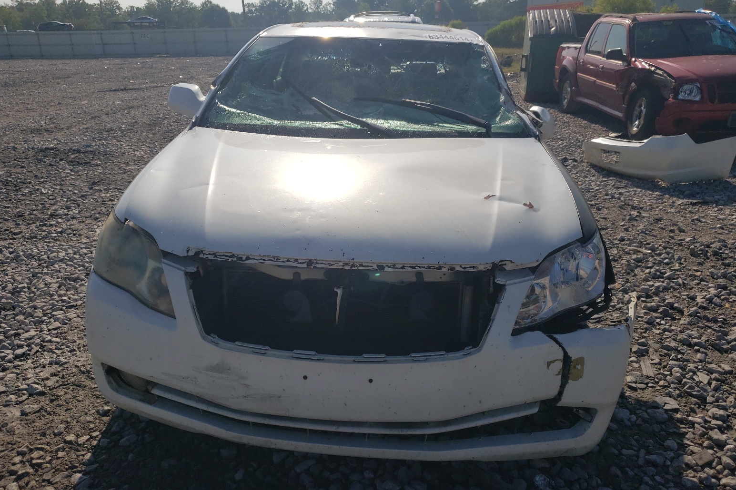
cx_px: 363
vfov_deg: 46.4
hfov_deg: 65.5
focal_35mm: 28
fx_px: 572
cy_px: 239
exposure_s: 1/10000
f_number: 1.5
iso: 50
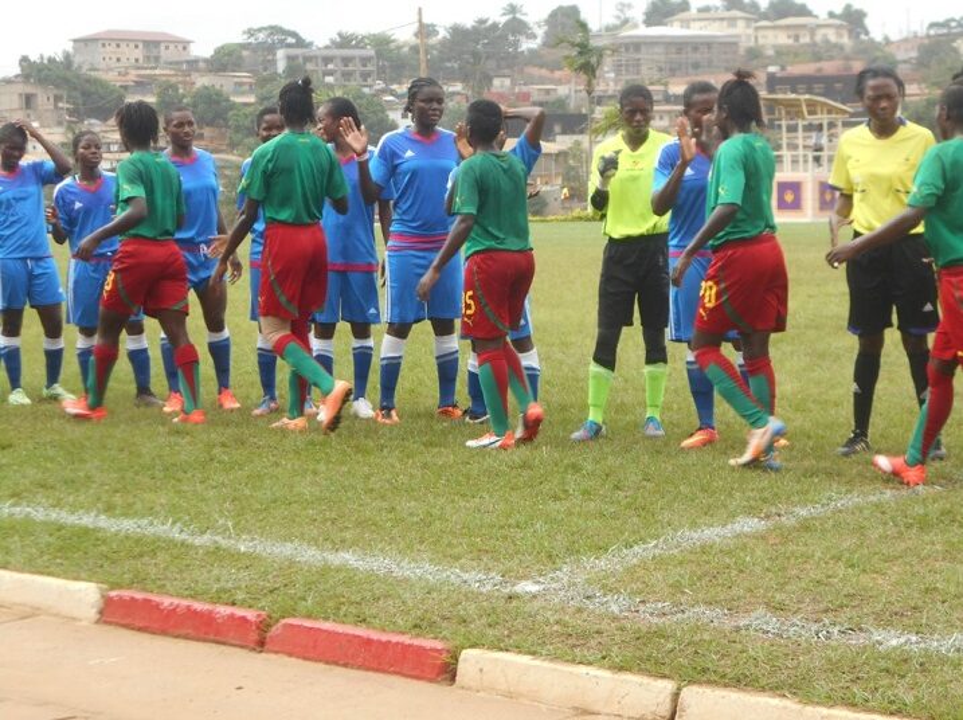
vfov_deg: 17.1
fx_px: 2390
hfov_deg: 22.8
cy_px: 360
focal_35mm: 86
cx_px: 482
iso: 110
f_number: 6.3
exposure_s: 1/125
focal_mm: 15.4
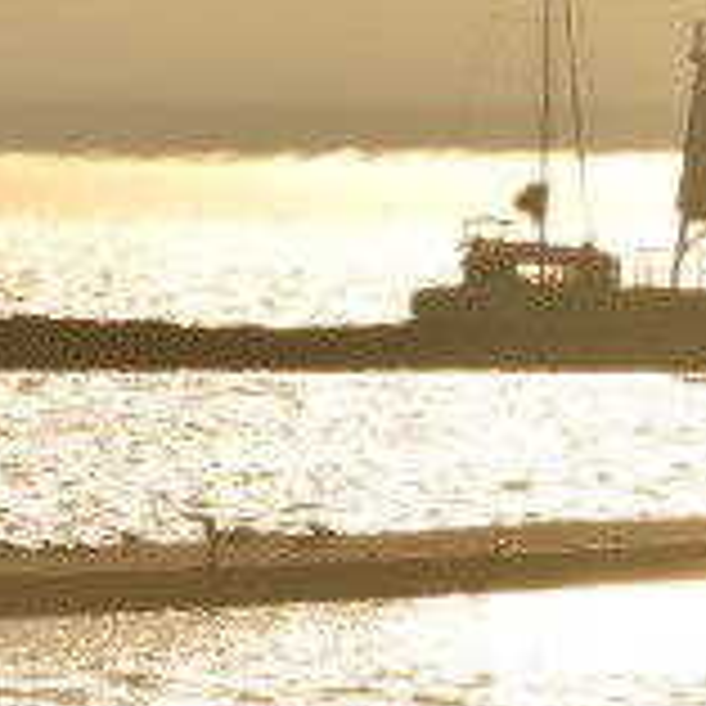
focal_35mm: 1169
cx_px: 706
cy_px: -13
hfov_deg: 1.5
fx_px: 26974
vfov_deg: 1.5
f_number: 20
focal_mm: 200
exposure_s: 1/640
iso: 200
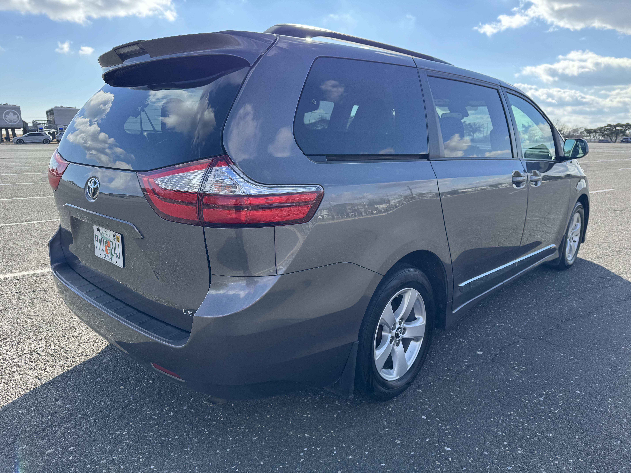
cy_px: 236
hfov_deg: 71.6
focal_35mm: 24
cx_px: 316
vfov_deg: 56.8
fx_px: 437
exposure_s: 1/1524
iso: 80
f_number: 1.78
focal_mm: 6.76
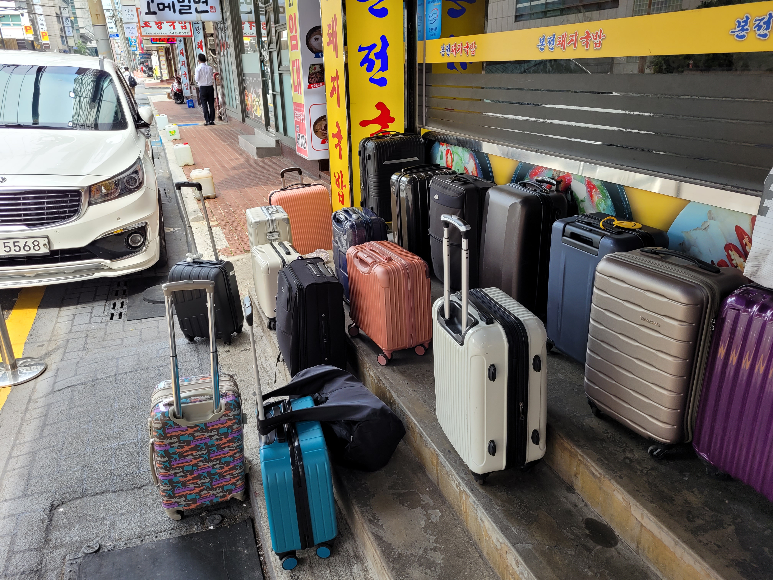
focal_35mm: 26
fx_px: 581
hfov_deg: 67.3
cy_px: 290
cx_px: 386
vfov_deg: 53.1
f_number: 1.8
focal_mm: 5.4
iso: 40
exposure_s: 1/124
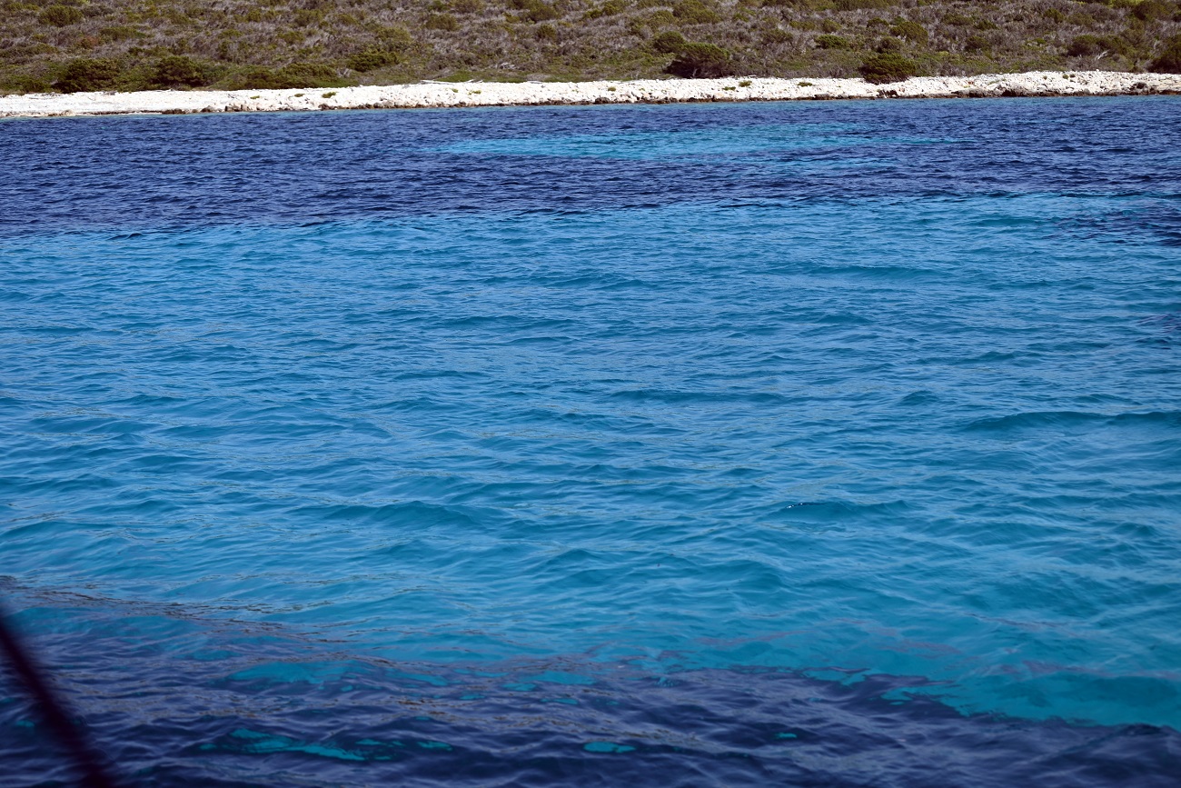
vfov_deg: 19.5
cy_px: 394
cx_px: 590
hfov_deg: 28.8
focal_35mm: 70
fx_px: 2296
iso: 100
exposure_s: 1/500
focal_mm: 70
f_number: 5.6
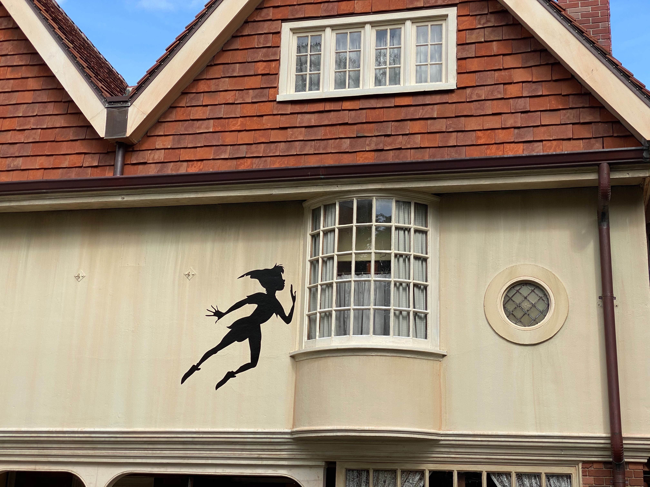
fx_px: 976
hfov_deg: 36.8
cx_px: 325
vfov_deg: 28.0
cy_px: 244
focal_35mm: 52
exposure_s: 1/841
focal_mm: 6
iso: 20
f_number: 2
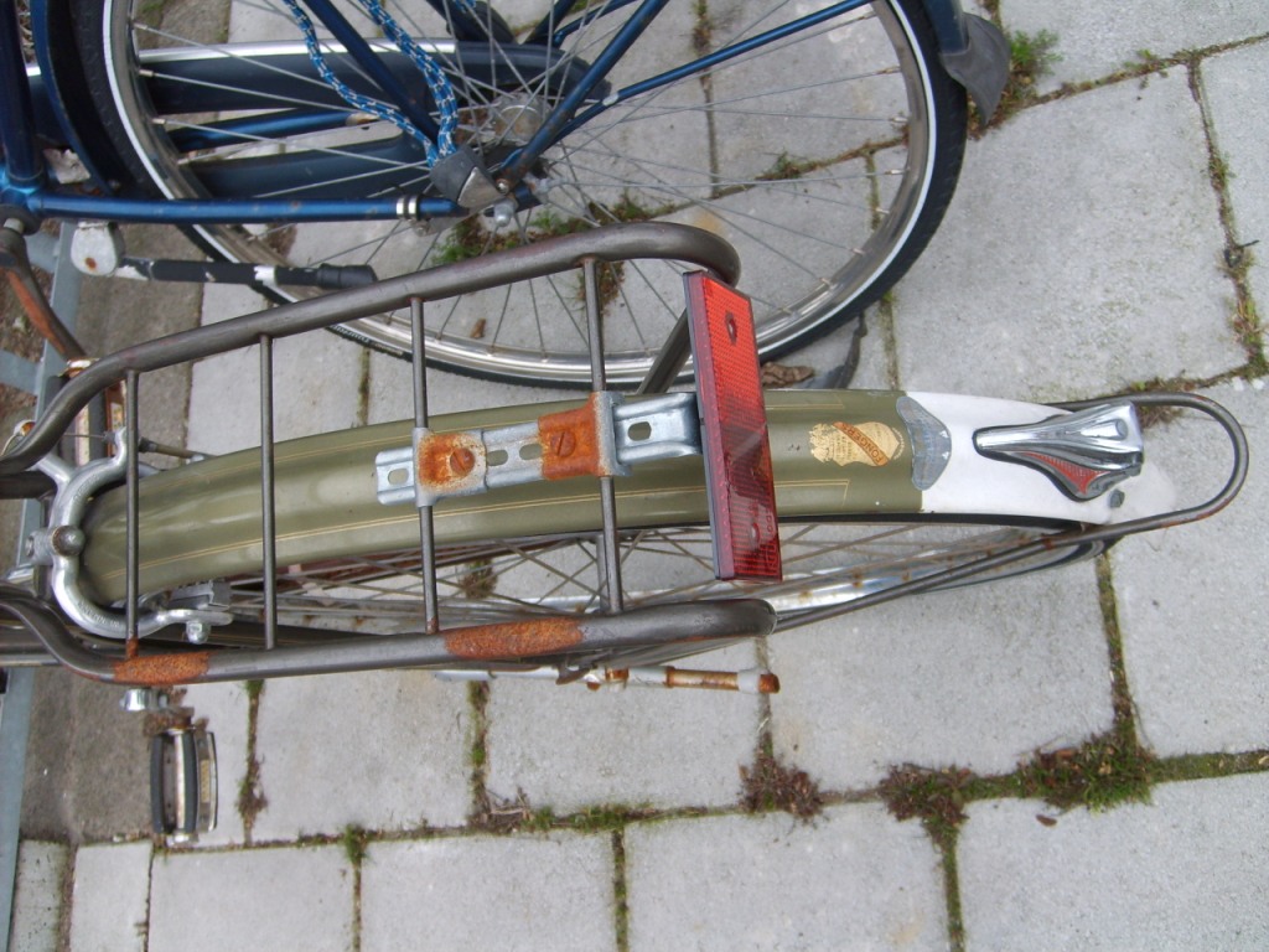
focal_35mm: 35
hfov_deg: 52.6
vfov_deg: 40.7
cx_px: 634
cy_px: 476
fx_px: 1283
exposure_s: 1/250
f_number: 2.8
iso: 50
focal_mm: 5.8
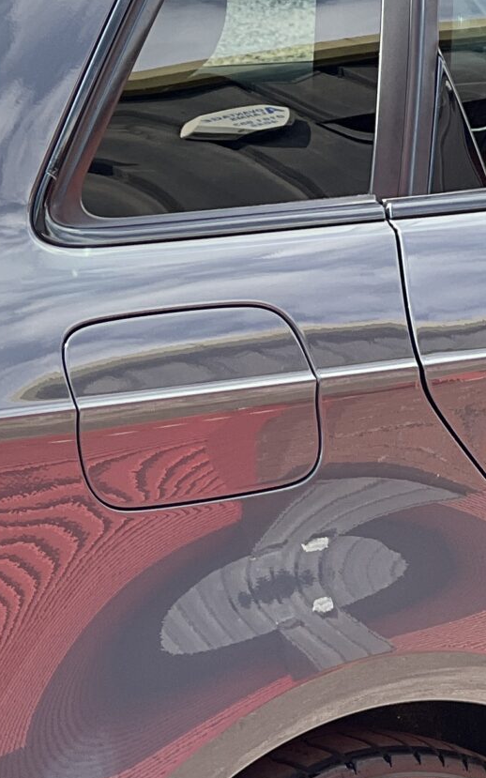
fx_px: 5341
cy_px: 627
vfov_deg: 8.3
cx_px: -264
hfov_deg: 5.2
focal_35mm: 252
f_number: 2.8
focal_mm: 9
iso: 40
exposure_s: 1/142
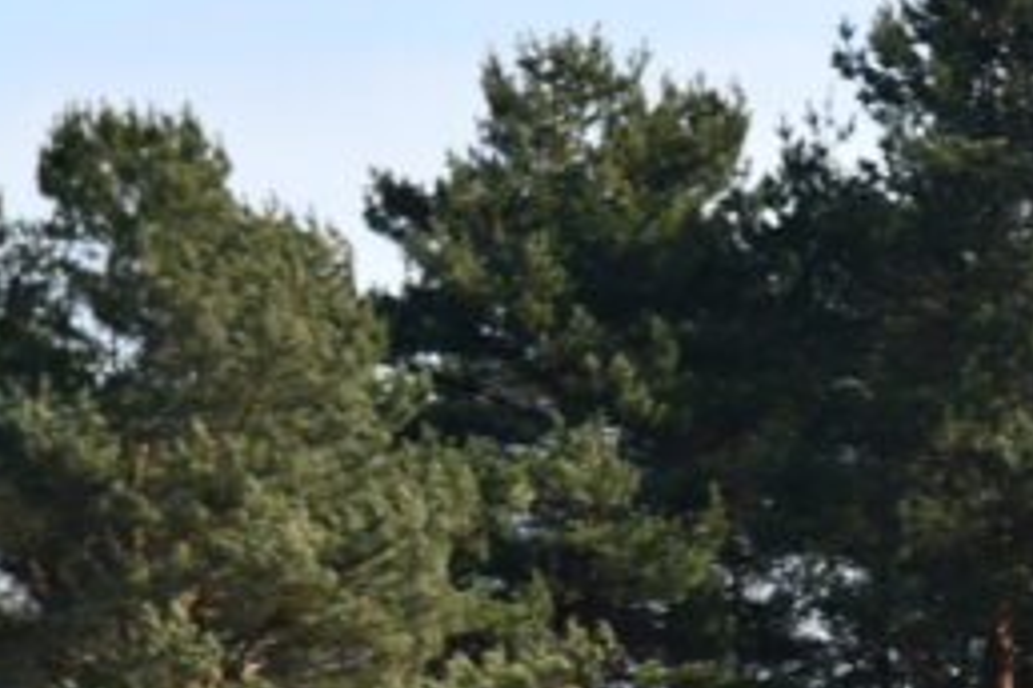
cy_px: 618
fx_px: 6829
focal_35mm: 238
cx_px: 1974
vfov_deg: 5.8
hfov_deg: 8.3
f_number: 4.5
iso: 100
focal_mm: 40
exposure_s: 1/250
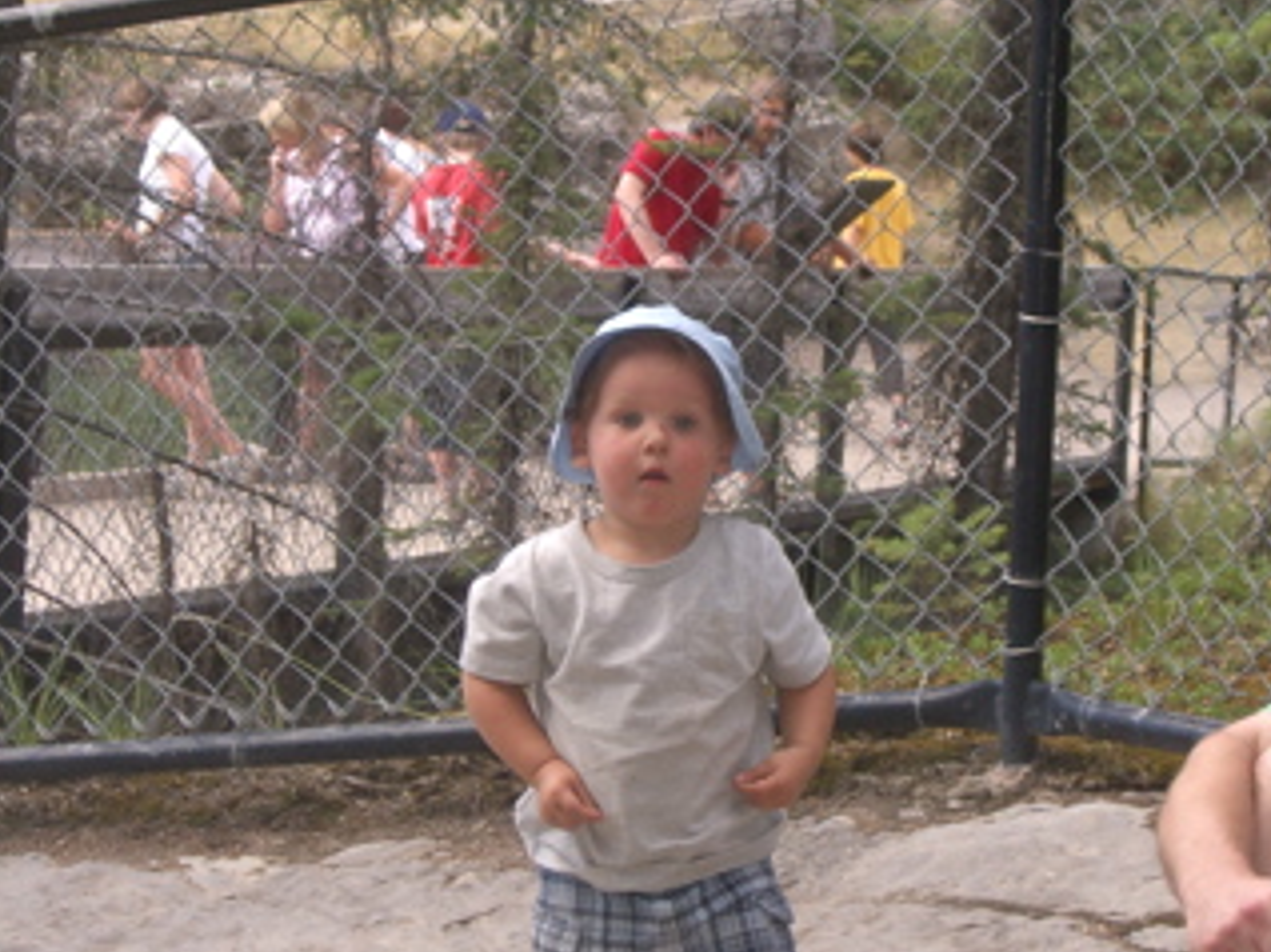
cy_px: 460
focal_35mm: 118
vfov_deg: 12.5
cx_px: 636
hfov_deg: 16.7
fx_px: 4329
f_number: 4.4
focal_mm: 14.6
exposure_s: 1/160
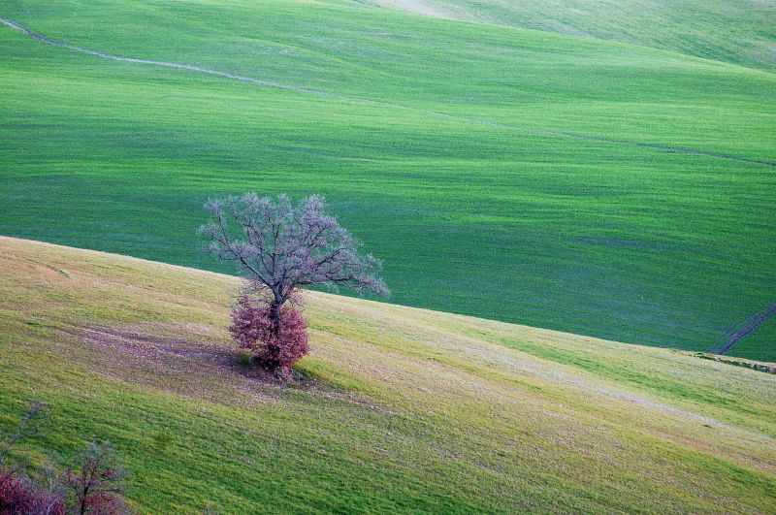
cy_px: 258
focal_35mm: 315
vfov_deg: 4.4
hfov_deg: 6.6
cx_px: 388
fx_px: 6780
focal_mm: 210
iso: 800
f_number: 6.7
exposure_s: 1/60
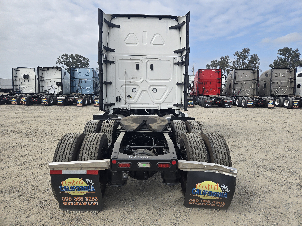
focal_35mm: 23
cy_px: 113
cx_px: 151
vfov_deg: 58.9
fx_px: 201
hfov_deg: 73.9
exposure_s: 1/1899
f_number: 1.8
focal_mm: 5.4
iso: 25
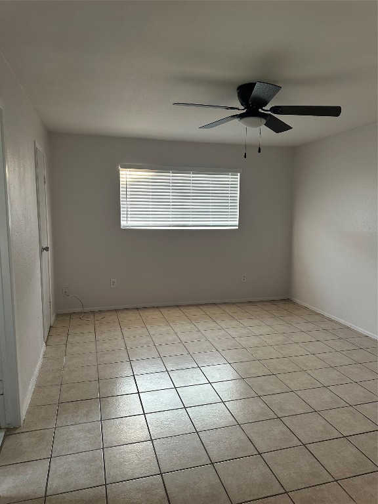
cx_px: 189
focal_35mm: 24
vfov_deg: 71.6
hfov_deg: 56.8
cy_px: 252
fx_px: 349
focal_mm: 6.86
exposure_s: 1/98
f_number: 1.78
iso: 250
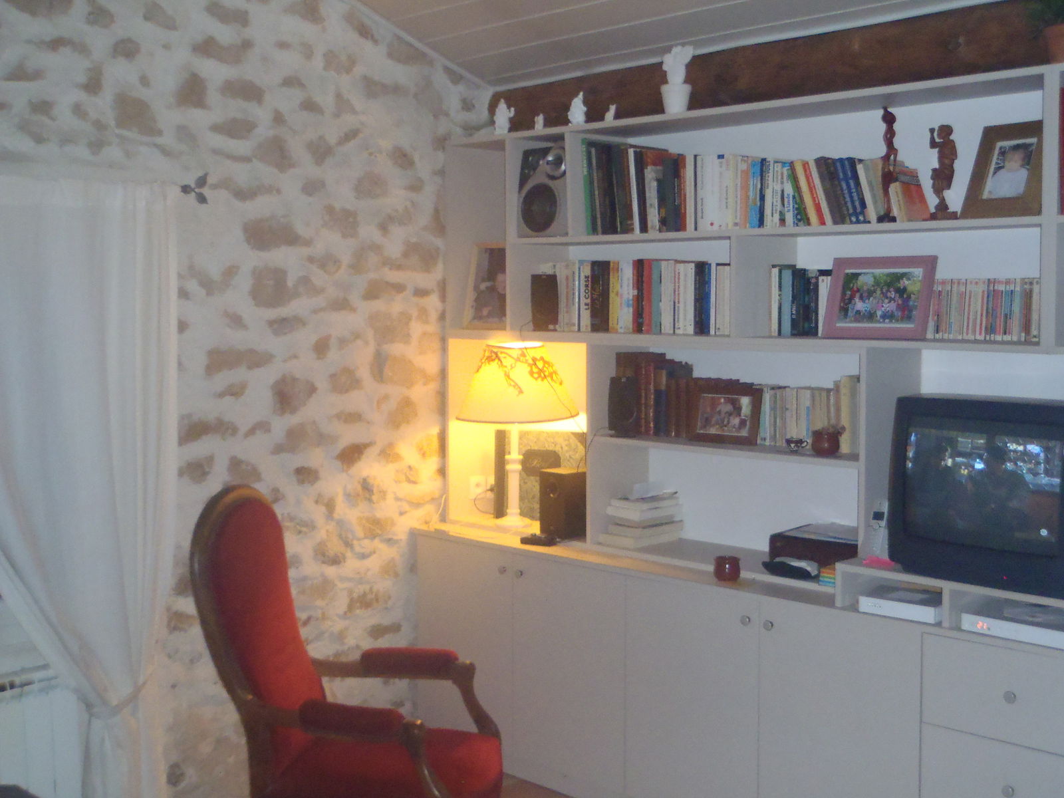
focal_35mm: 42
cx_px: 532
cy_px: 399
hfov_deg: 44.8
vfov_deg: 34.3
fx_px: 1291
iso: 640
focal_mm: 7.57
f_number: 4.3
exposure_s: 1/40
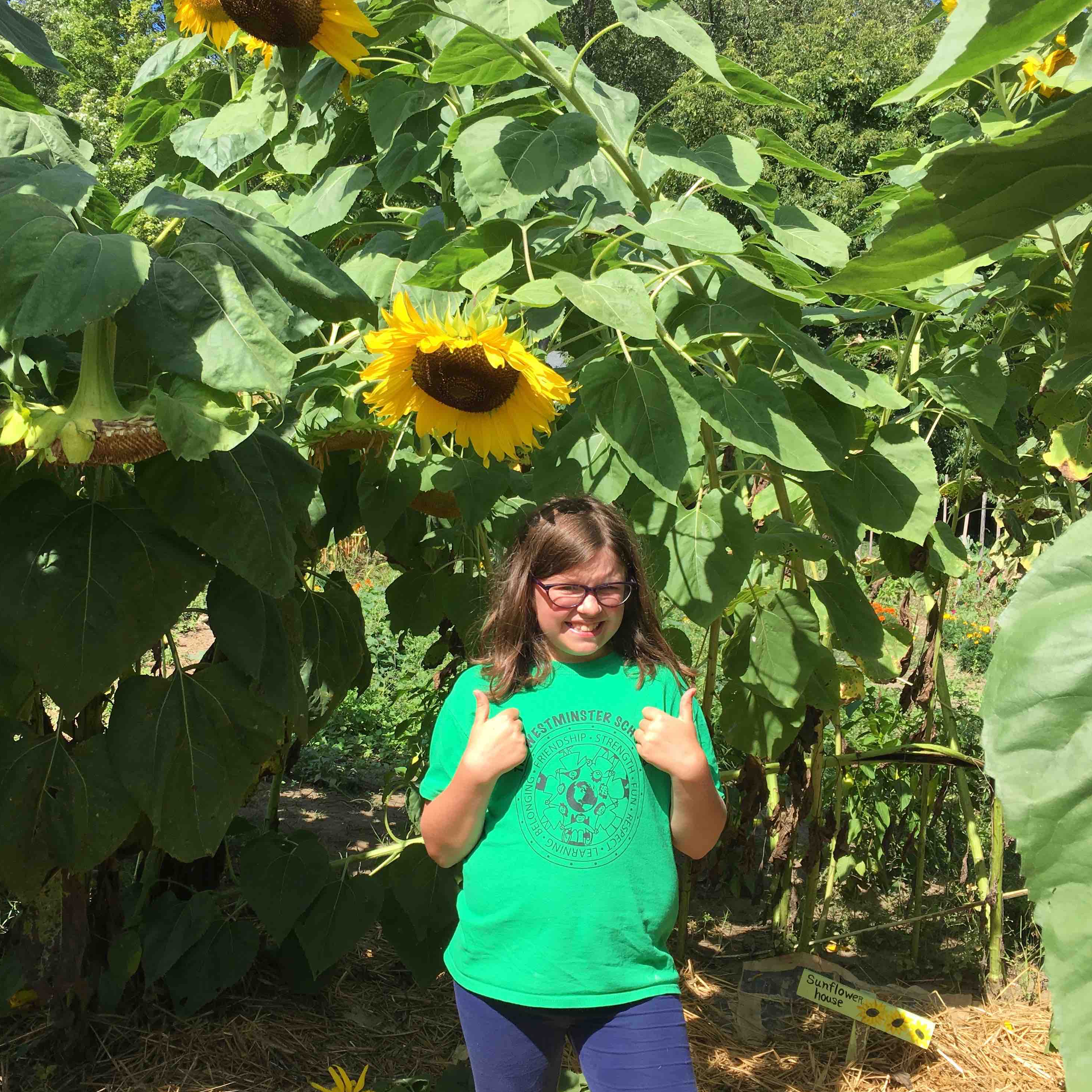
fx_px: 1249
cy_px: 540
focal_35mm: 35
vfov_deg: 47.2
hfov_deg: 47.1
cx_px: 483
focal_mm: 4.15
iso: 25
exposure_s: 1/864
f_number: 2.2
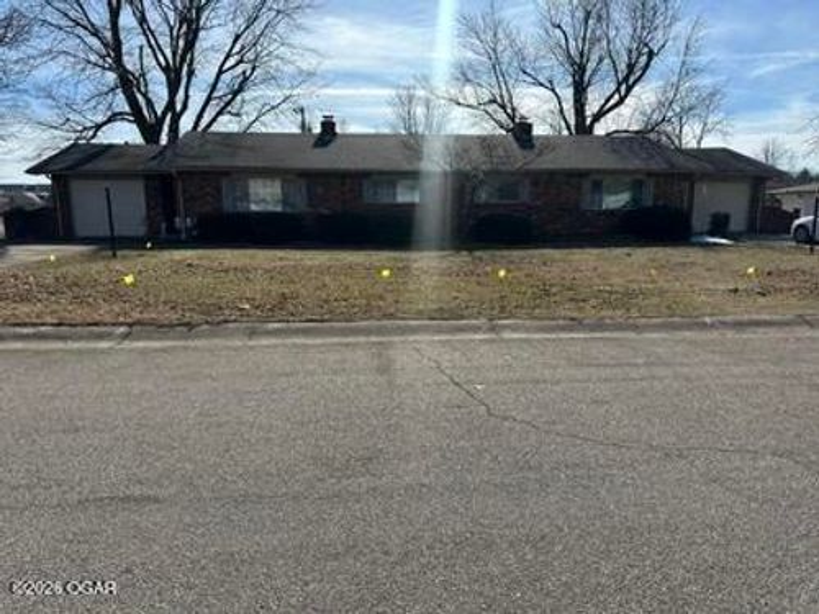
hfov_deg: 71.6
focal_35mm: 24
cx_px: 410
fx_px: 568
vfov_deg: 56.8
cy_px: 307
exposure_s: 1/5848
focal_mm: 6.86
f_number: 1.78
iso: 80
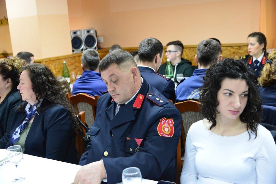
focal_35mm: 48
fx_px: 368
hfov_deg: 41.1
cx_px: 138
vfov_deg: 28.1
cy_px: 92
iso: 6400
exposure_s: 1/80
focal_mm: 48
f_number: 4
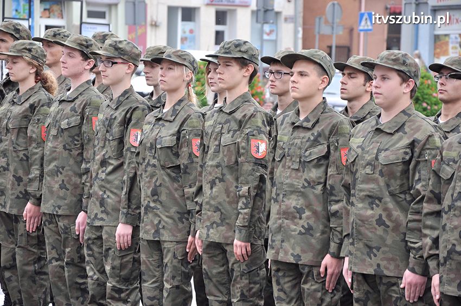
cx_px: 230
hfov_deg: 13.1
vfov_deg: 8.7
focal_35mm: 158
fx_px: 2015
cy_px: 153
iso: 500
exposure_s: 1/320
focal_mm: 105
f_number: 5.6
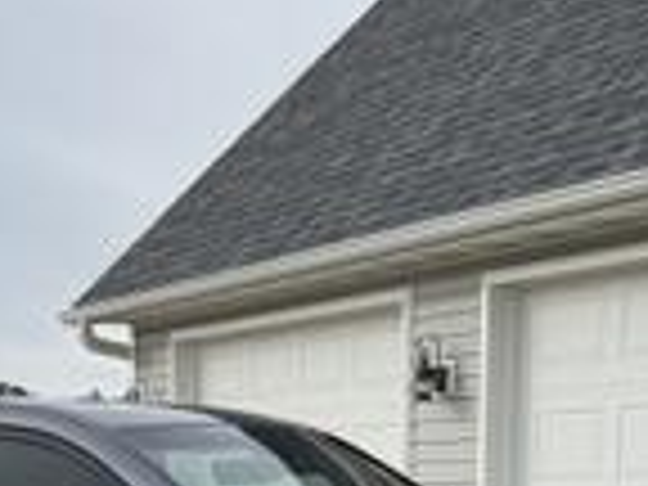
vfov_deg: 15.9
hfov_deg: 22.8
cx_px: 81
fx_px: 1572
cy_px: 760
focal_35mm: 84
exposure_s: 1/3802
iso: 80
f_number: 1.78
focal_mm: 6.76
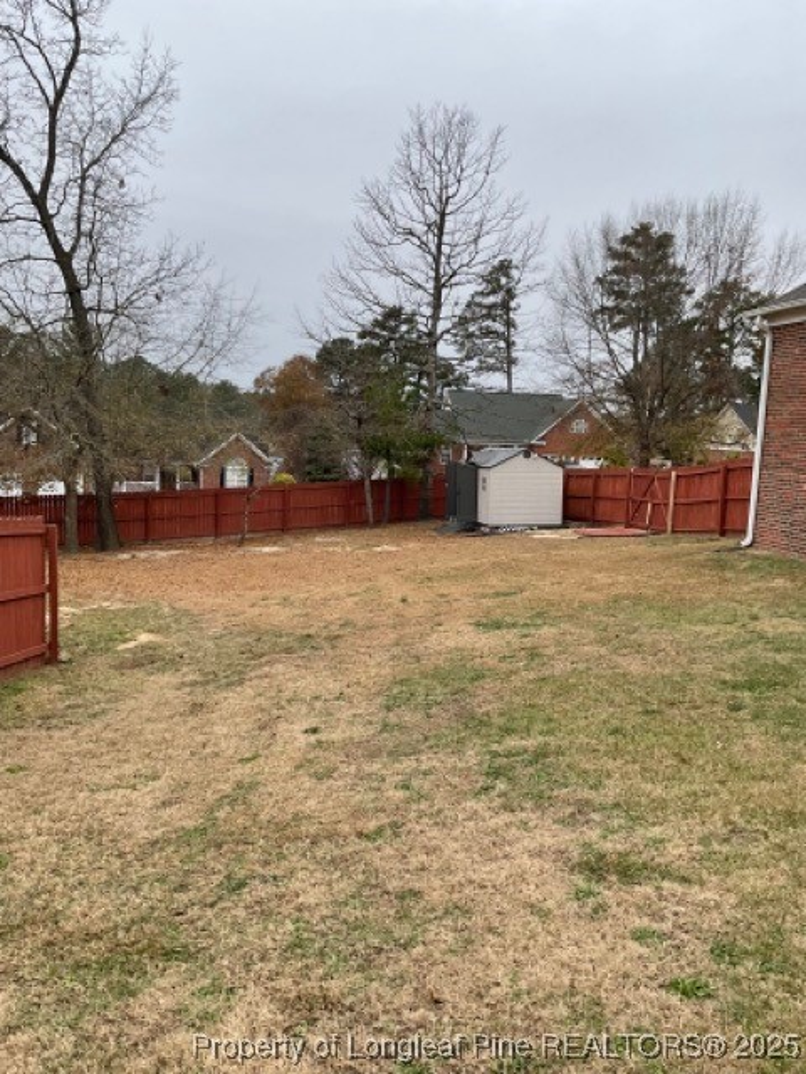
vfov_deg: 61.7
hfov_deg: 48.2
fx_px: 900
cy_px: 537
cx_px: 403
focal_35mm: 29
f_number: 1.8
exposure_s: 1/461
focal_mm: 3
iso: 16
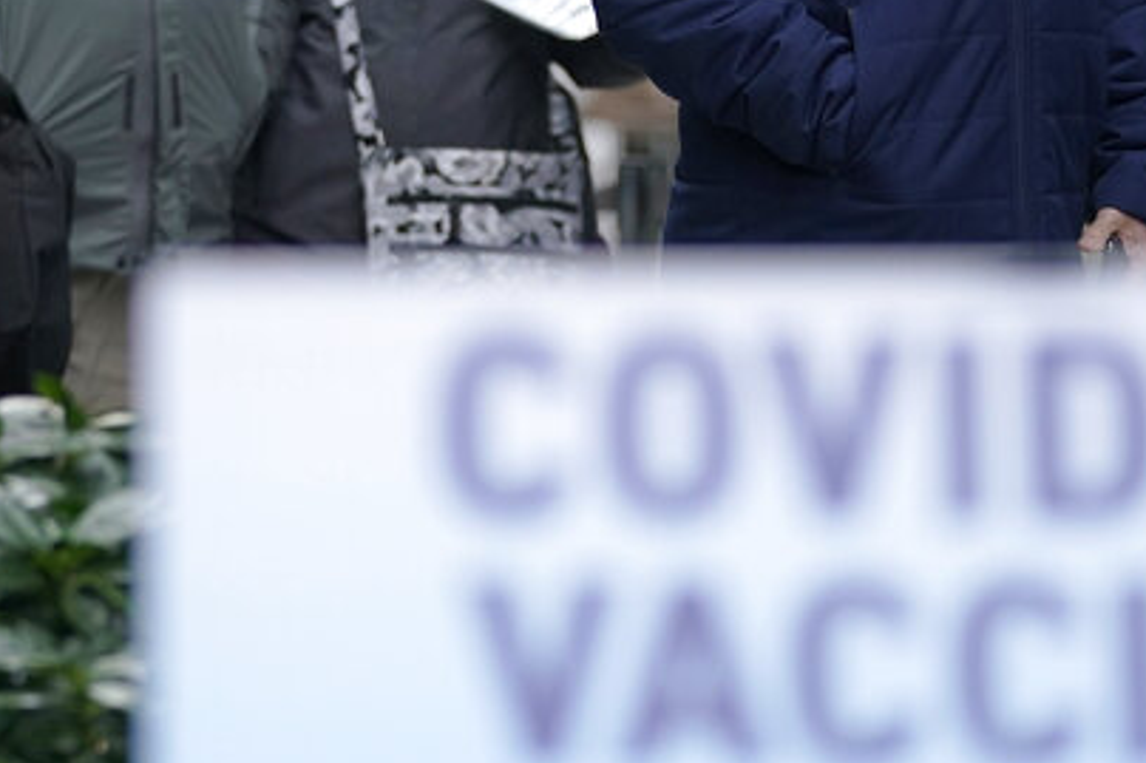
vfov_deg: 4.5
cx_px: 599
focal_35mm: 307
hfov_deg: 6.7
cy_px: 180
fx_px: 9768
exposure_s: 1/500
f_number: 2.8
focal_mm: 121
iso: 1000
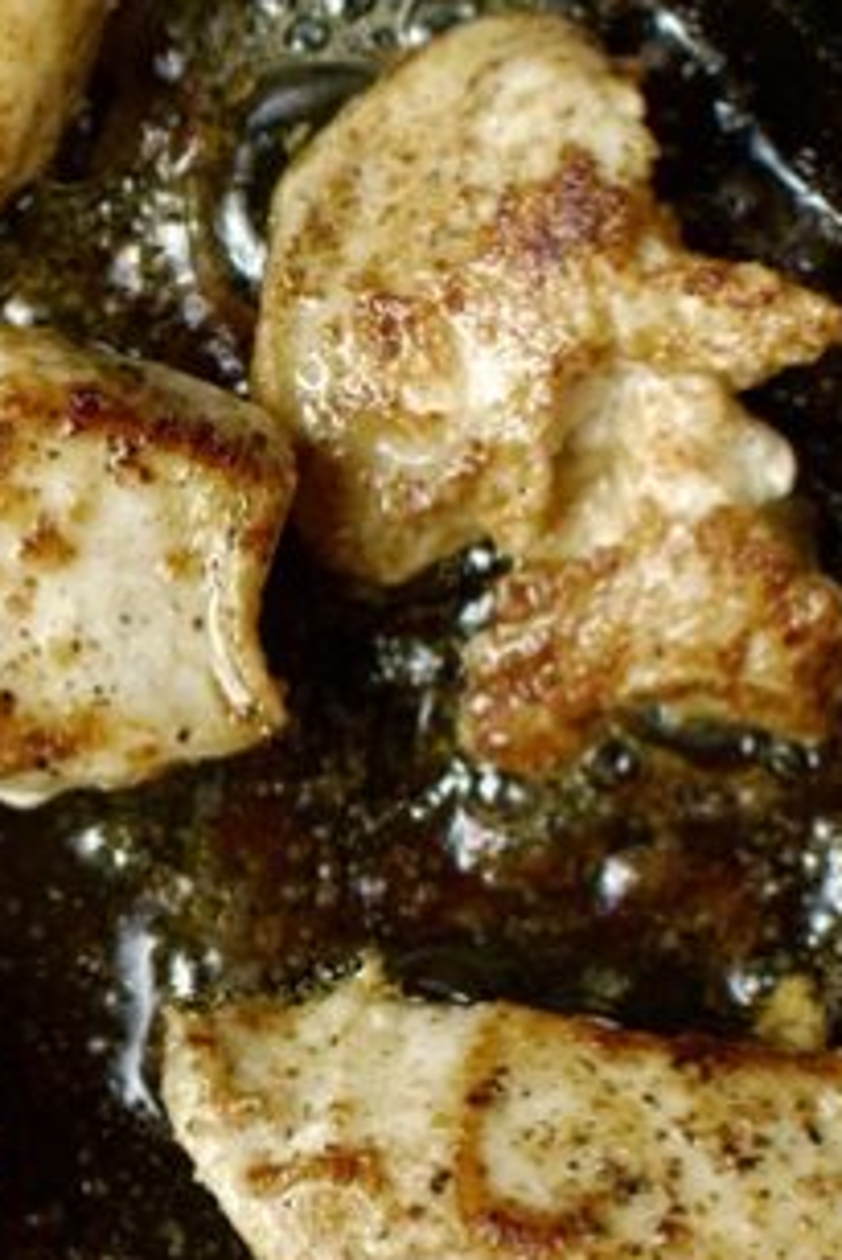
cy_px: 1030
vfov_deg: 11.2
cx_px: -456
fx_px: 6413
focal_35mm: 183
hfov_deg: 7.4
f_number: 4
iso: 400
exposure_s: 1/400
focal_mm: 35
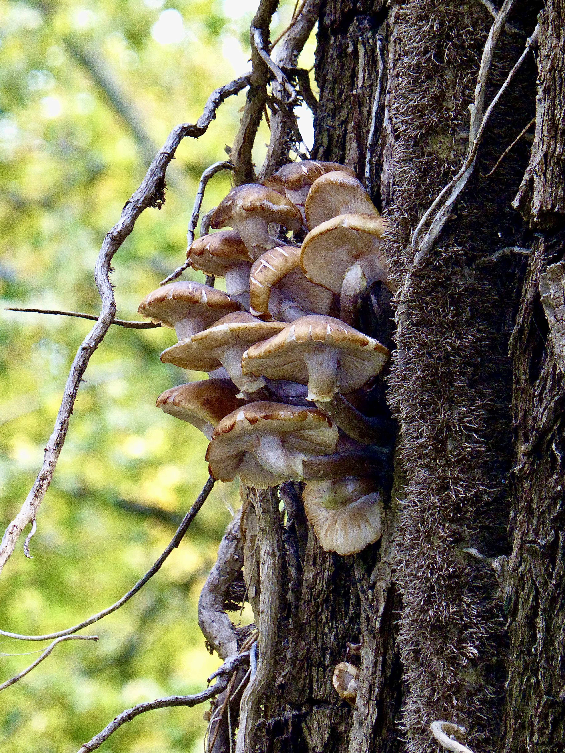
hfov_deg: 3.9
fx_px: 8400
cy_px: 376
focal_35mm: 386
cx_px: 282
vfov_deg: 5.1
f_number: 5.9
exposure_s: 1/100
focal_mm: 62.5
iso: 640
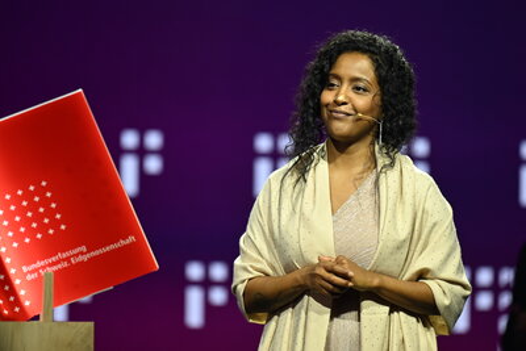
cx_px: 263
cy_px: 176
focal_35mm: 277
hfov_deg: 7.4
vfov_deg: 5.0
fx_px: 4049
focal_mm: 185
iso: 250
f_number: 2.8
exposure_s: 1/125
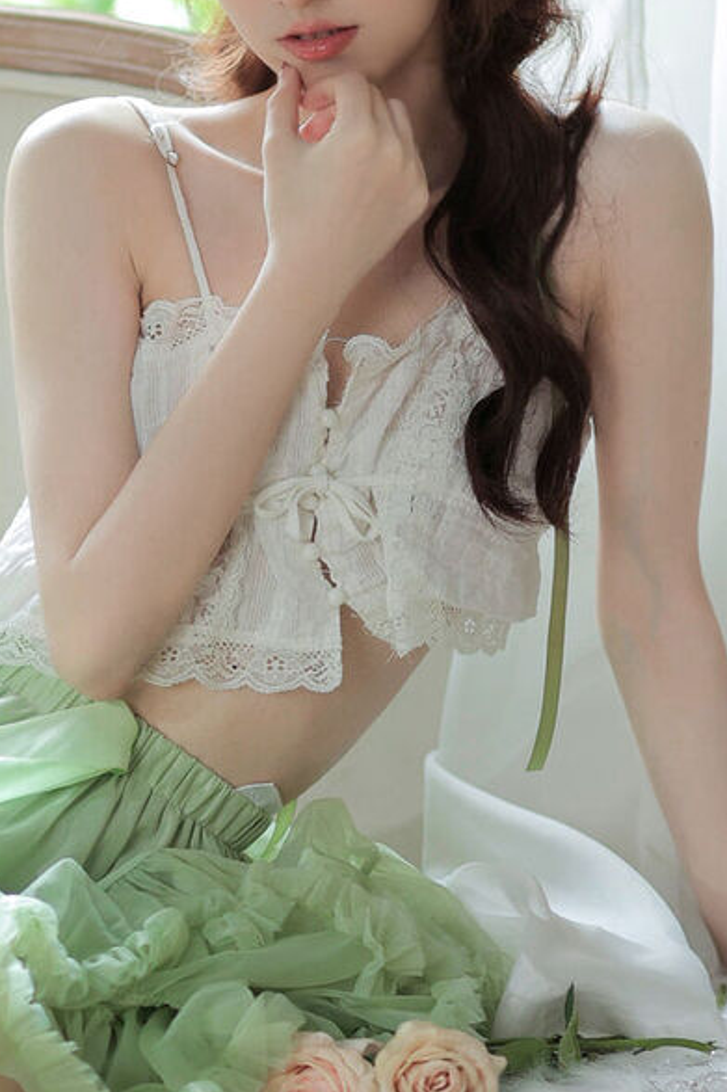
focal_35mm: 228
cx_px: -50
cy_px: 745
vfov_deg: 9.0
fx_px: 6910
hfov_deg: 6.0
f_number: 2.2
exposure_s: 1/320
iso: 1000
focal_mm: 85
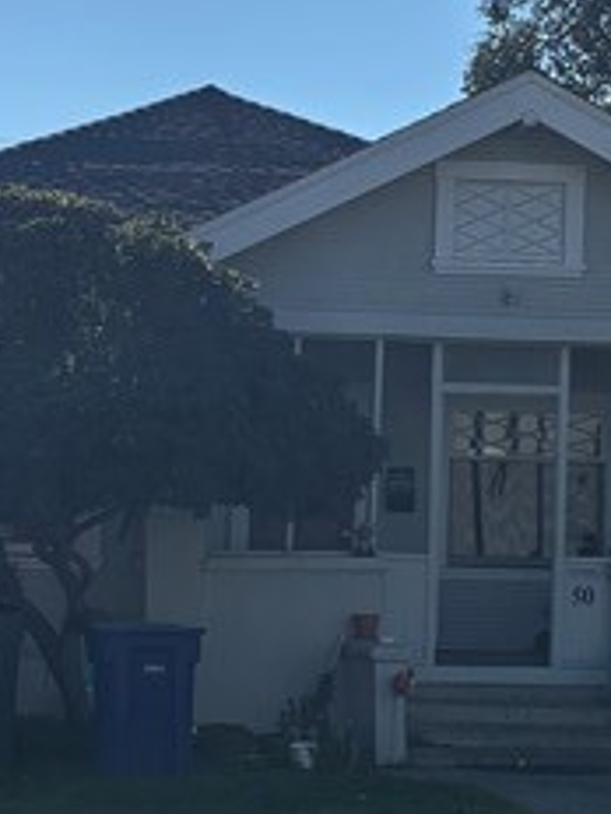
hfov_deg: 12.9
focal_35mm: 115
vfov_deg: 17.1
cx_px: 309
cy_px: 467
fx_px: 2706
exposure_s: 1/6329
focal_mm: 5.96
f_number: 1.6
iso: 50
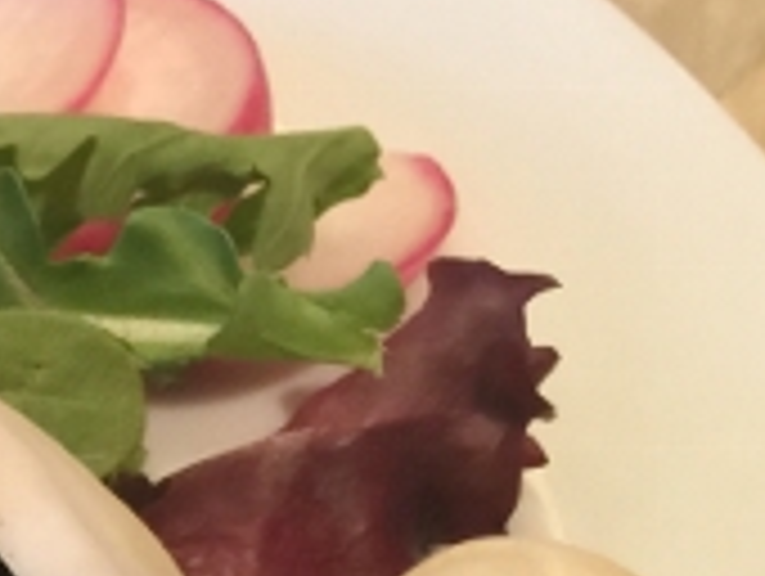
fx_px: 2412
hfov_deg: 15.8
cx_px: -536
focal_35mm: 109
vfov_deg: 12.9
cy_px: 873
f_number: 2.2
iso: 50
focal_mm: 4.15
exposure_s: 1/15
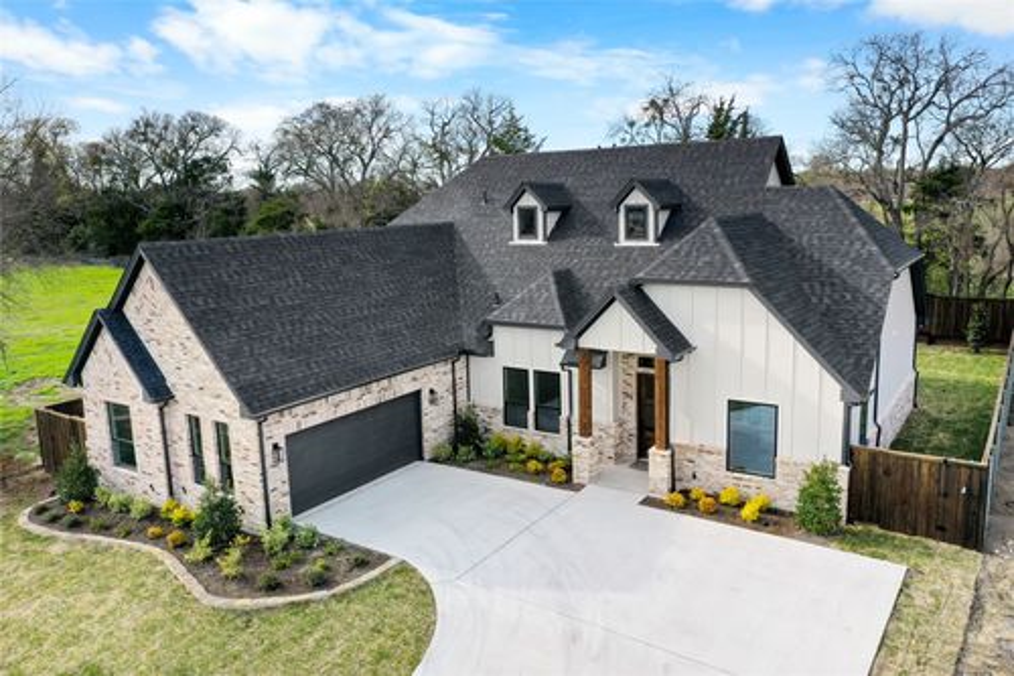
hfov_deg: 65.5
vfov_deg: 46.4
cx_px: 507
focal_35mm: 28
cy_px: 338
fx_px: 788
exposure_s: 1/160
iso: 100
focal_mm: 10.26
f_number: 4.5
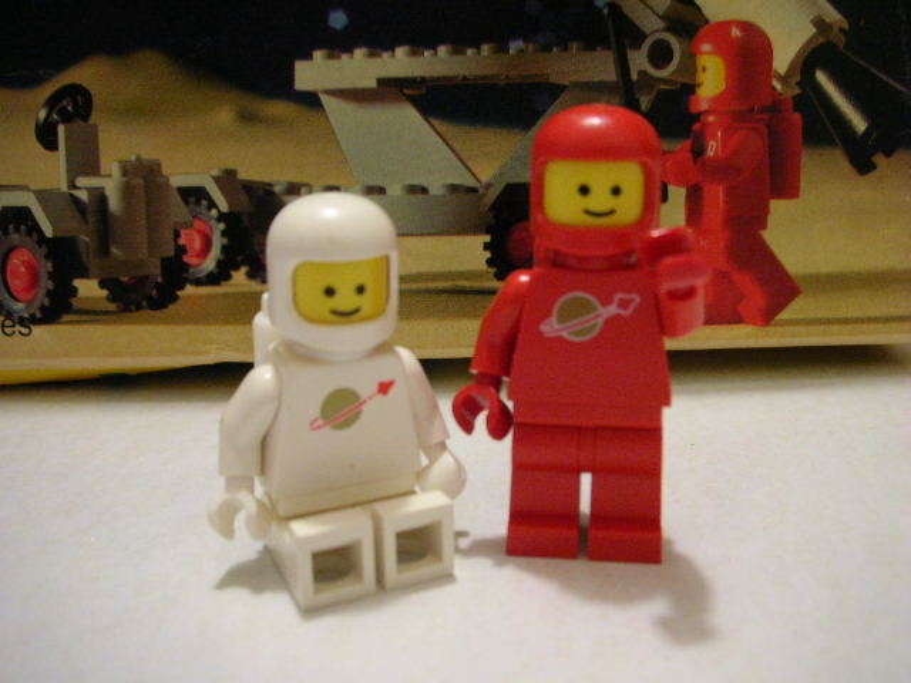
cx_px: 456
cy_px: 342
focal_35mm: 35
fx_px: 921
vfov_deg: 40.7
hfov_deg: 52.6
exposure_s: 1/3.8
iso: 200
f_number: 3
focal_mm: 5.8
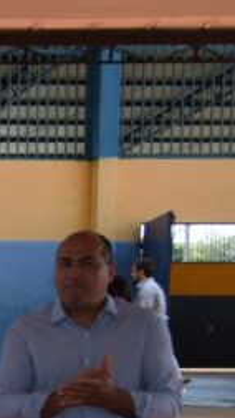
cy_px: 406
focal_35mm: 115
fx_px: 1272
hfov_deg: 8.4
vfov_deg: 18.2
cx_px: -531
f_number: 5.6
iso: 100
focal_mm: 18
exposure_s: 1/125
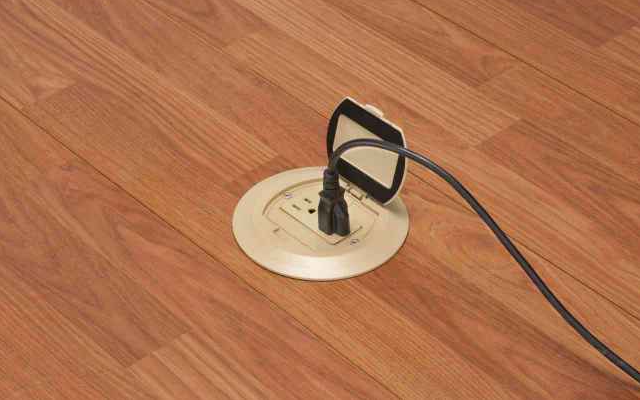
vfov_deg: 14.2
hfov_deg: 22.6
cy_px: 188
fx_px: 1605
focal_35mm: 92
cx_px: 320
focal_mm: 60
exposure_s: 1/100
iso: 200
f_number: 18
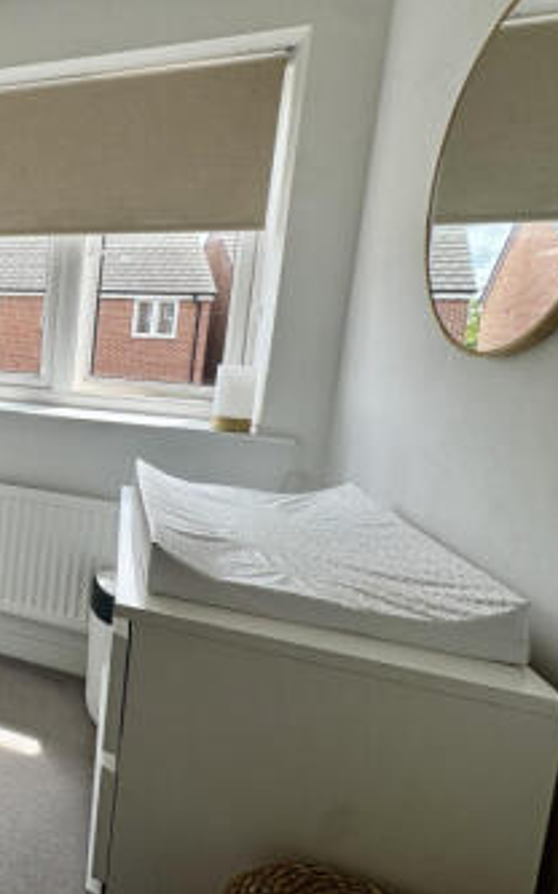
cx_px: -211
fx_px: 633
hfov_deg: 32.1
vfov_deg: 70.1
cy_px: 388
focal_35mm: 26
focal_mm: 2.22
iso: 40
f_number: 2.2
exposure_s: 1/261
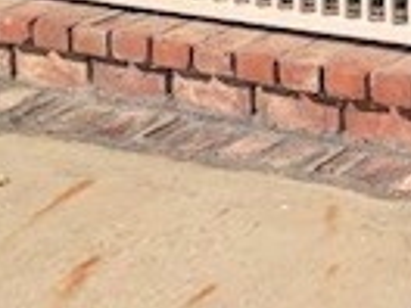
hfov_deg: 12.9
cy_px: -386
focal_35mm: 136
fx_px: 1615
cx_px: 785
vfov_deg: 9.8
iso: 20
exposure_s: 1/1548
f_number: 1.8
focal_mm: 3.99
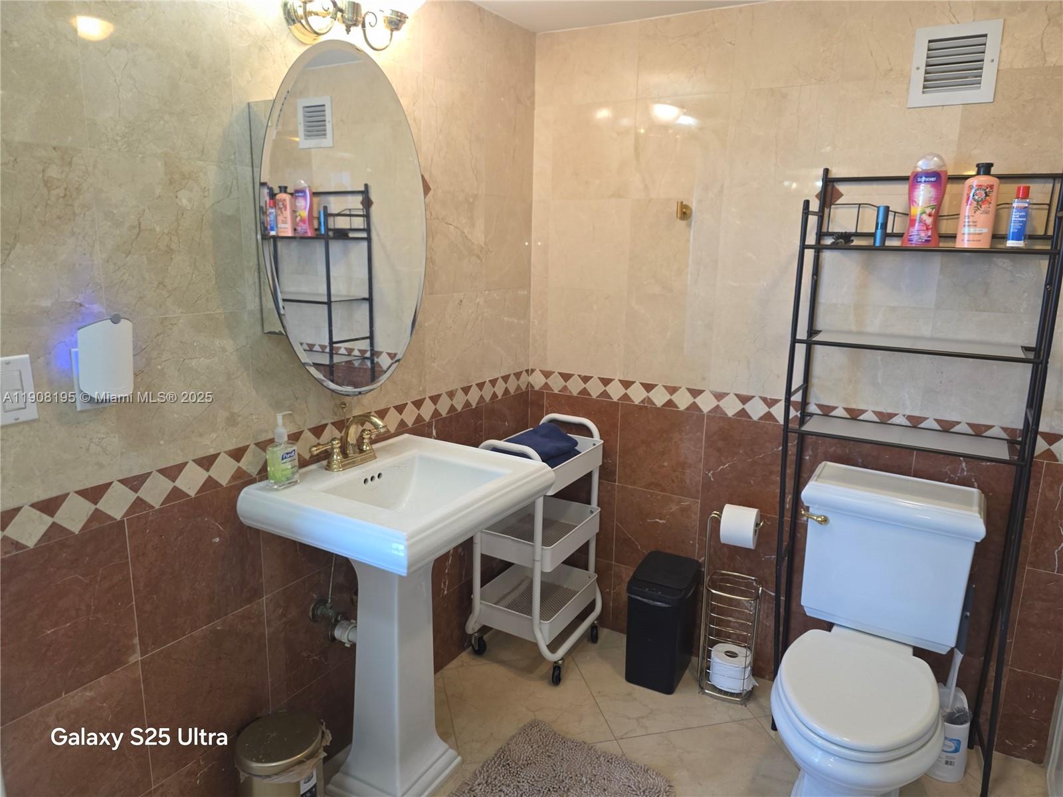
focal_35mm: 23
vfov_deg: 58.9
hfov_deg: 73.9
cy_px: 398
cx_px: 532
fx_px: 706
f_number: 1.7
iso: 160
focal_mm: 6.3
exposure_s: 1/120
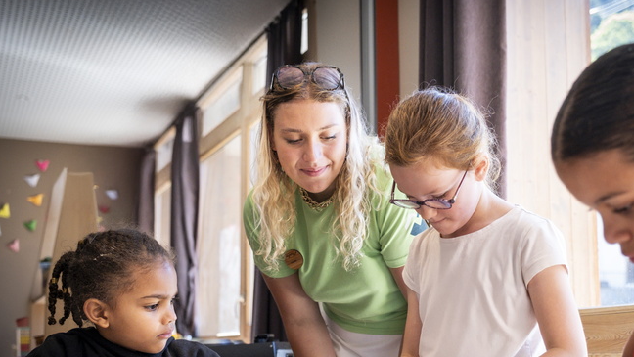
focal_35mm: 53
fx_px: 891
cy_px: 234
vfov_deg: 22.6
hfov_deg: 39.0
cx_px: 382
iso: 1600
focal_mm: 27.4
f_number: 2.8
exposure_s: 1/500
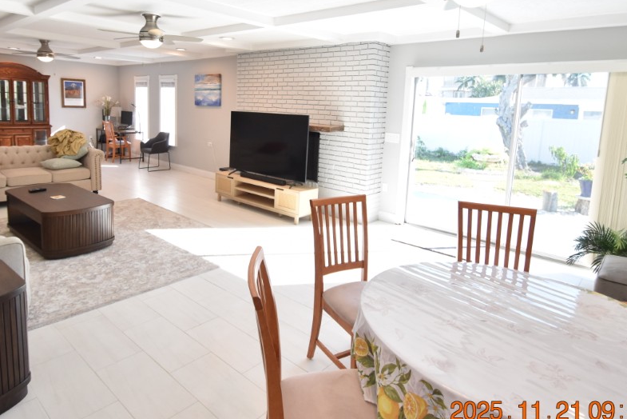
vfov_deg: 56.4
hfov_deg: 78.3
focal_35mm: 22
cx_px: 281
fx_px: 383
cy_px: 150
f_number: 3.5
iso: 800
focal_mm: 10
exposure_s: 1/350
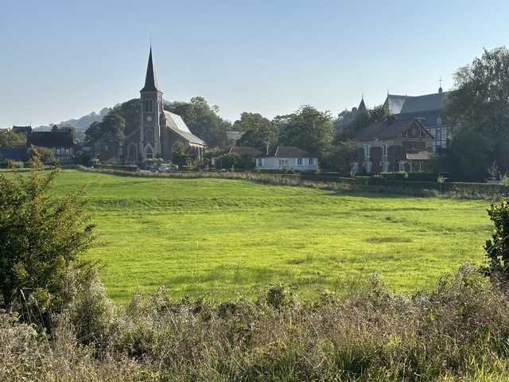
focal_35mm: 48
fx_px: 706
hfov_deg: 39.7
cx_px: 254
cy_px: 191
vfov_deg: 30.3
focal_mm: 6.86
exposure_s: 1/5263
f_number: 1.78
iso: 64
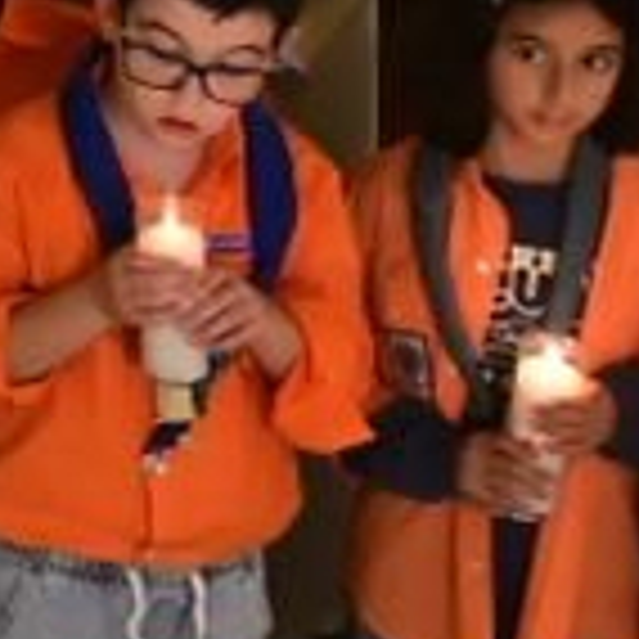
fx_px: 3404
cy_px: -452
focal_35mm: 163
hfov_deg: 9.3
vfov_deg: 10.2
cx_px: -1044
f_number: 4.5
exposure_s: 1/100
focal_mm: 17
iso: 5000
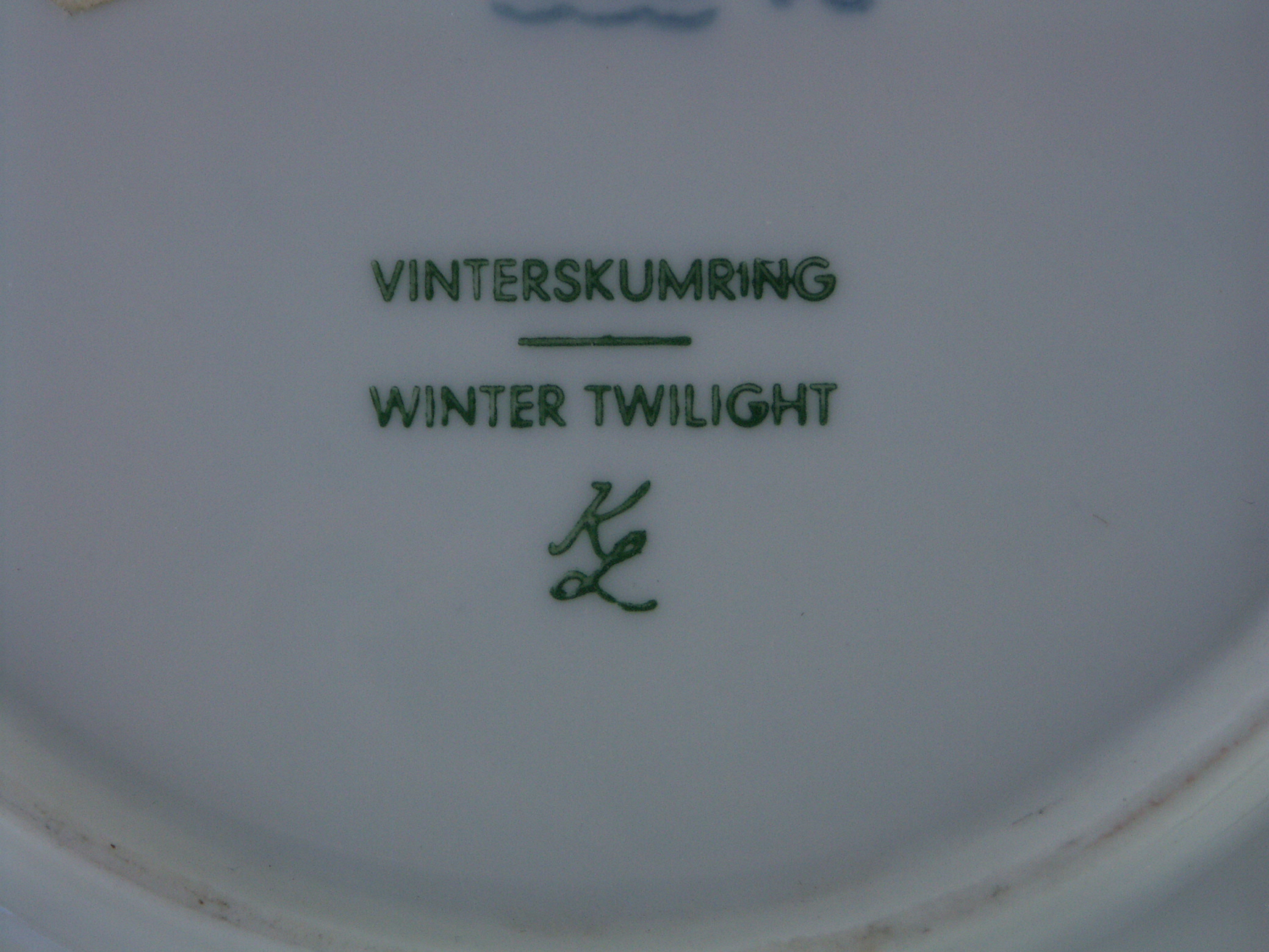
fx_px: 7295
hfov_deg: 9.9
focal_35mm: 199
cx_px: 634
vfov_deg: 7.5
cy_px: 476
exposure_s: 1/160
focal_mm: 50.8
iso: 100
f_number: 3.5
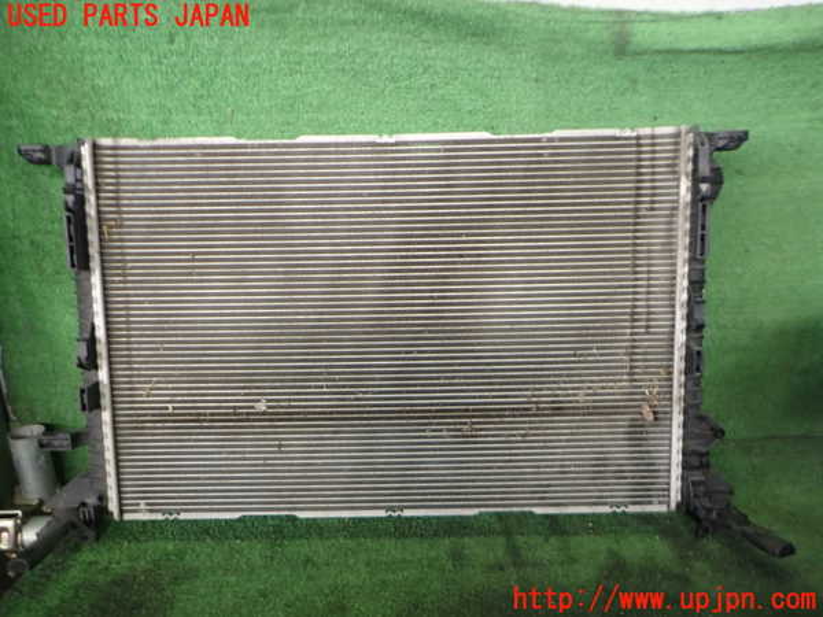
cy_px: 308
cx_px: 412
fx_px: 594
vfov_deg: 54.9
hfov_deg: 69.4
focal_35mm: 25
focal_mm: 4.5
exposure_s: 1/40
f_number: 2
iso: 200
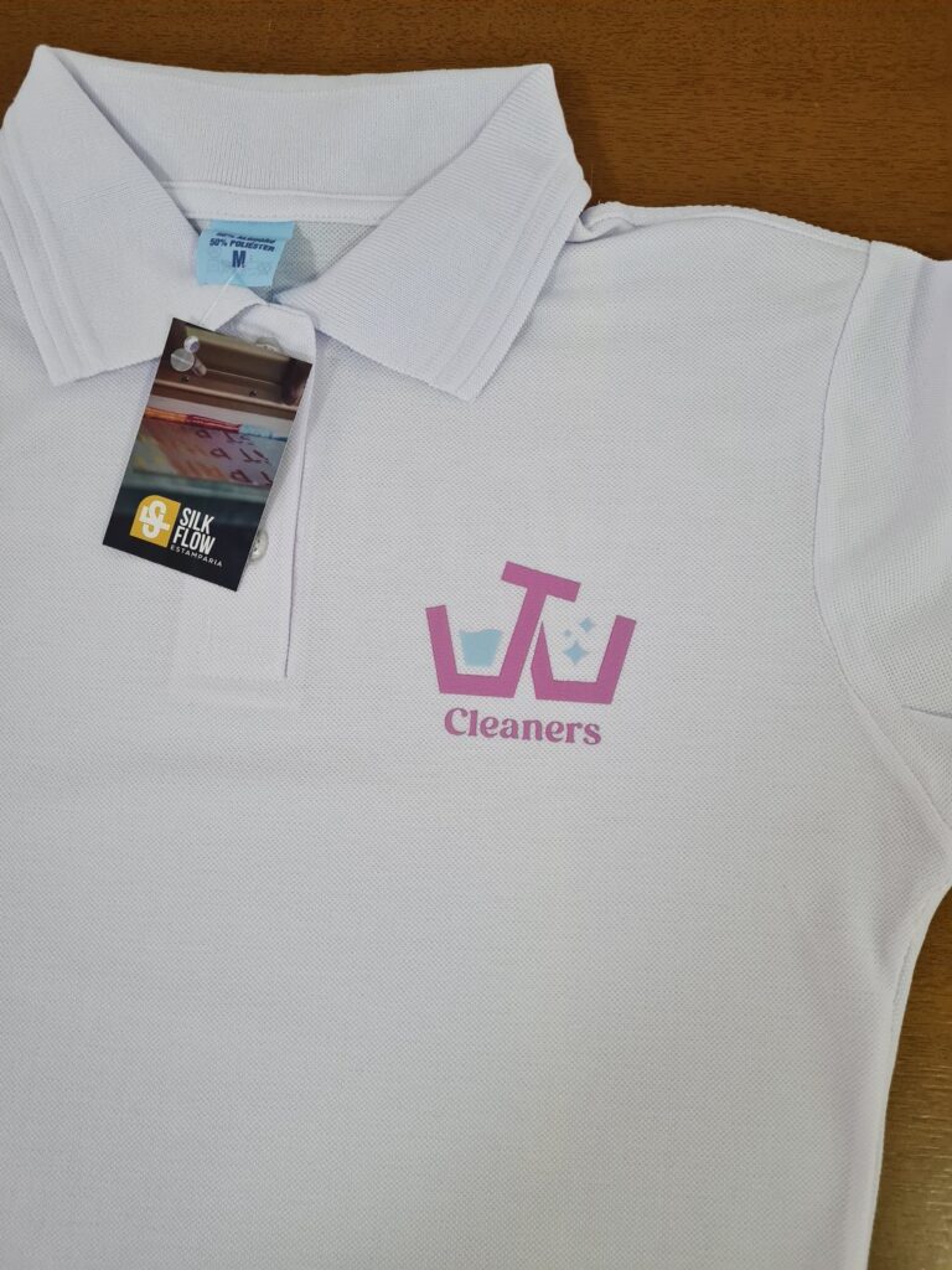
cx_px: 476
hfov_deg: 53.1
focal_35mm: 26
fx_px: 953
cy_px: 635
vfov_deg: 67.3
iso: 250
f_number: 1.8
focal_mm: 5.4
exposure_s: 1/120
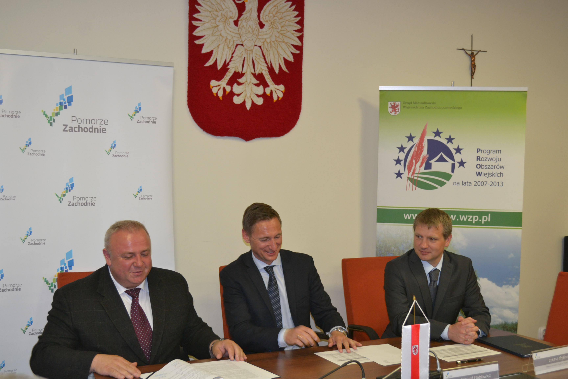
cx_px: 284
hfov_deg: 45.0
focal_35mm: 44
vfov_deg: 30.8
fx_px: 686
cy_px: 190
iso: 560
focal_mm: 29
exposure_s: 1/30
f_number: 4.5
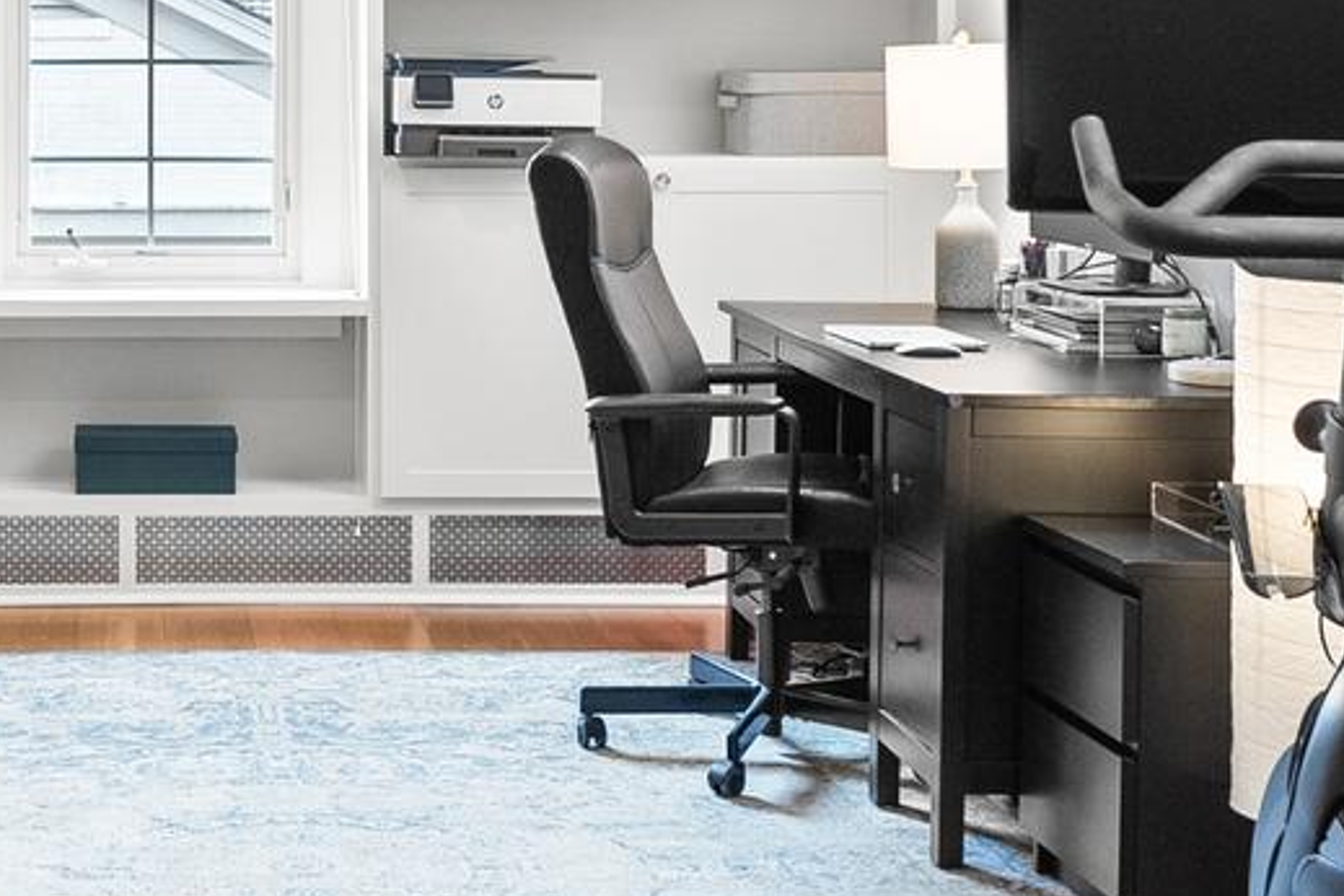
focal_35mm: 73
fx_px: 2724
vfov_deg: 18.3
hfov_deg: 26.8
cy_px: 47
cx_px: 132
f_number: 4
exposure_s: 1/25
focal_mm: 18.5
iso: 800
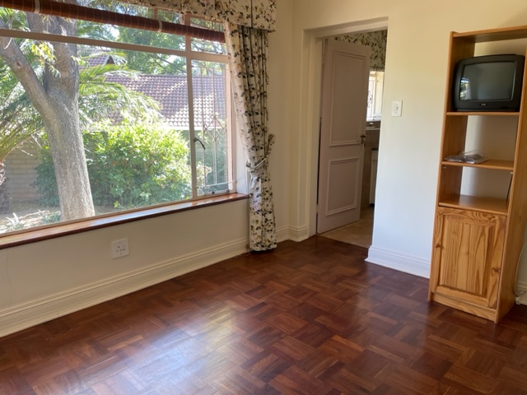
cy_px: 198
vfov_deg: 53.1
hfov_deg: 67.3
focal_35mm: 26
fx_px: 396
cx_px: 264
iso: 100
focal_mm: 4.2
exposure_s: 1/121
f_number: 1.6
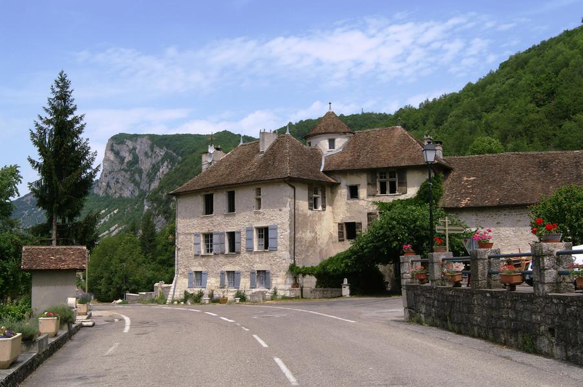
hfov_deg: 46.4
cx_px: 292
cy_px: 194
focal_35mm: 42
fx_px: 680
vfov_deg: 31.8
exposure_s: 1/100
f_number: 18
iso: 200
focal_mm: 28
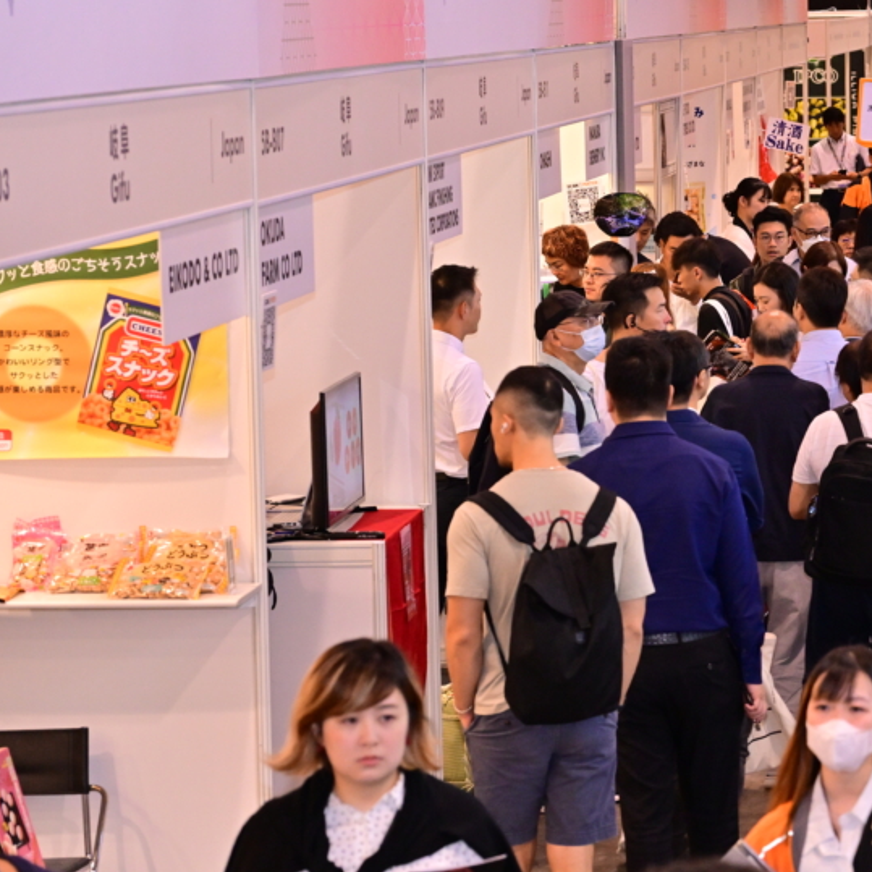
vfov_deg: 12.5
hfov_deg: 12.3
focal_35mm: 140
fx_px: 3990
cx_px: 955
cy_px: 375
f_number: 5
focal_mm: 74
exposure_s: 1/100
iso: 1600
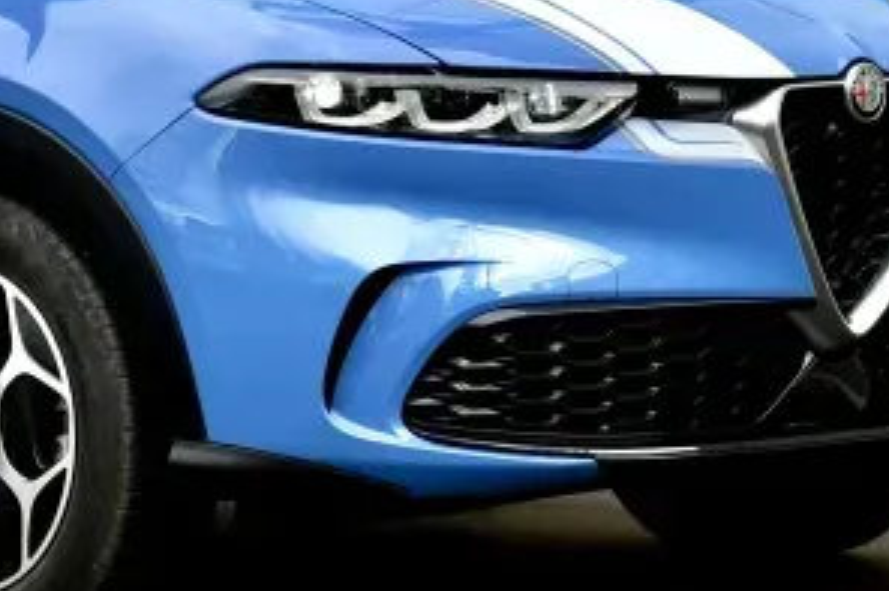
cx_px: 357
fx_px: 7206
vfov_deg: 4.7
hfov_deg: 7.1
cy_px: -87
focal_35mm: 292
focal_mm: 48
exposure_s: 1/160
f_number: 6.3
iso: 100
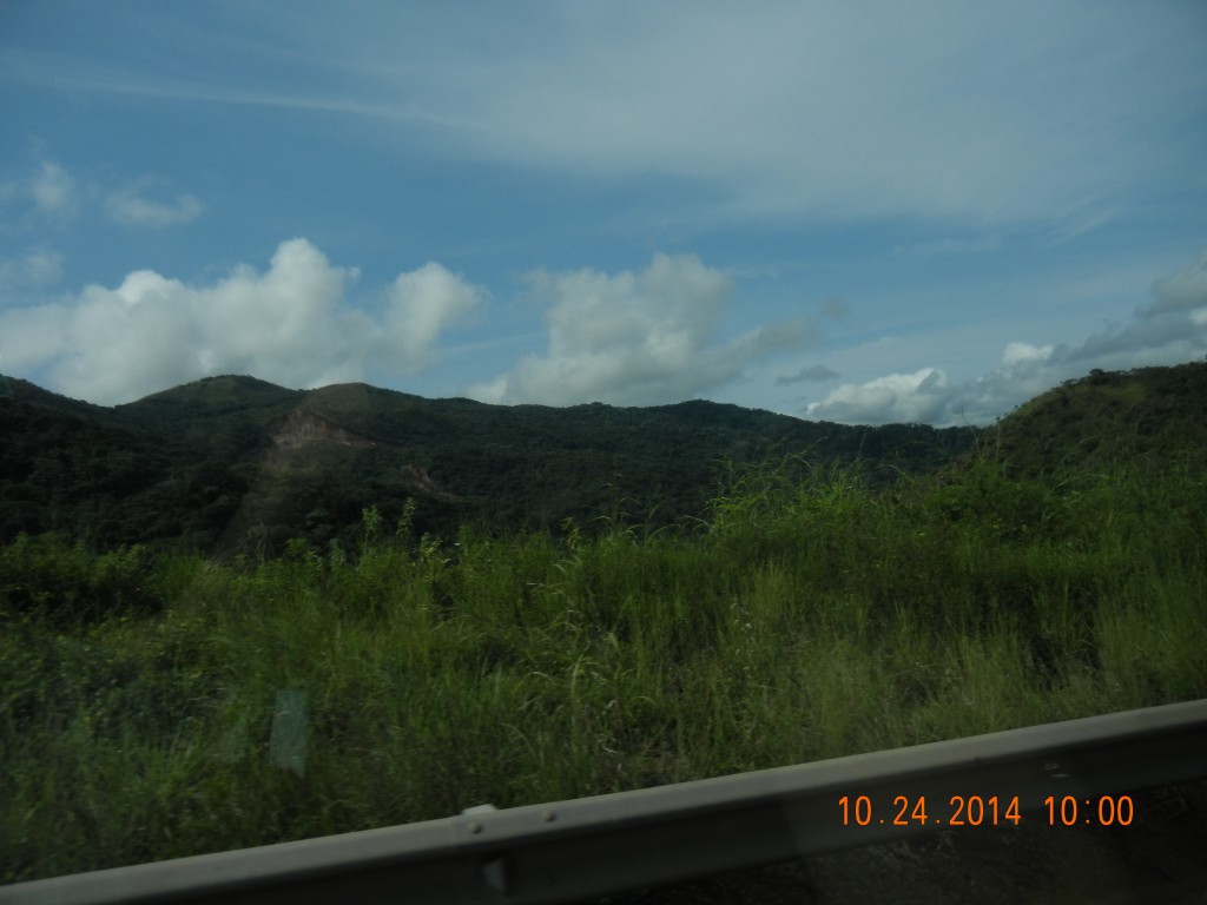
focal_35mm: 30
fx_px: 1046
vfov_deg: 46.8
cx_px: 604
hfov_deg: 60.0
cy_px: 452
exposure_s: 1/972
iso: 160
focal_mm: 5.4
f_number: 7
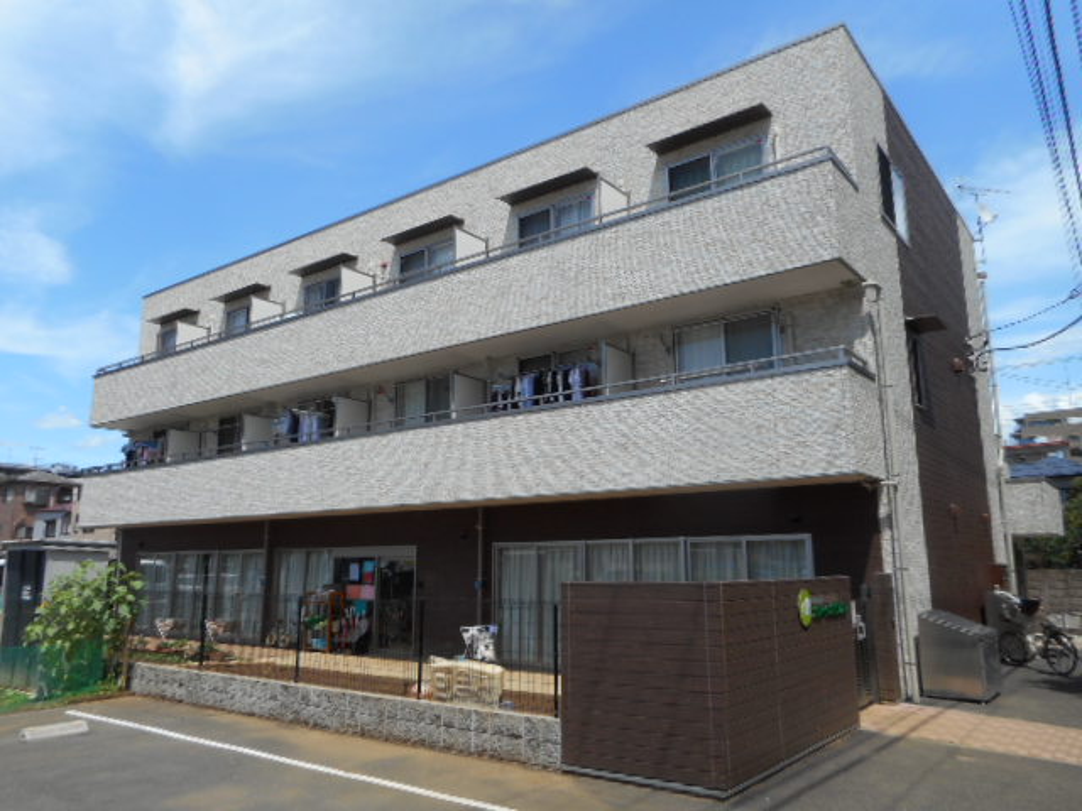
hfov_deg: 69.4
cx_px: 541
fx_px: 781
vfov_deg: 54.9
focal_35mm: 25
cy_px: 406
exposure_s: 1/800
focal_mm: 4.5
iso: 80
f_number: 3.7
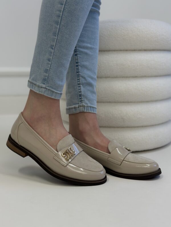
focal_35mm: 48
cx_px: 86
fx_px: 316
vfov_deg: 39.7
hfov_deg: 30.3
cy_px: 114
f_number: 1.78
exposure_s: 1/100
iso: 100
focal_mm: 6.86
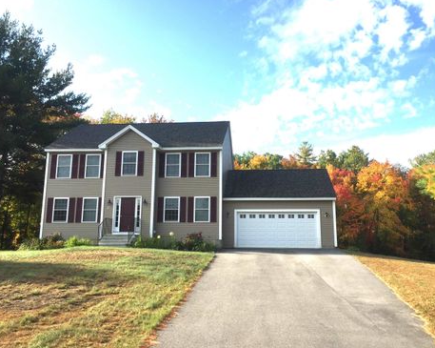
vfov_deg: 47.1
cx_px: 227
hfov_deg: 57.2
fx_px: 399
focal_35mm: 31
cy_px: 176
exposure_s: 1/1319
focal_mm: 4.15
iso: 32
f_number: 2.2
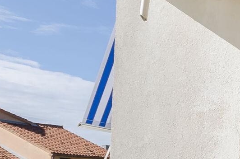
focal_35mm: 79
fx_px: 525
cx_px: 395
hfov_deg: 20.5
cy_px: 168
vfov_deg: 16.7
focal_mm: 10
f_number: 9
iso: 100
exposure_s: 1/250
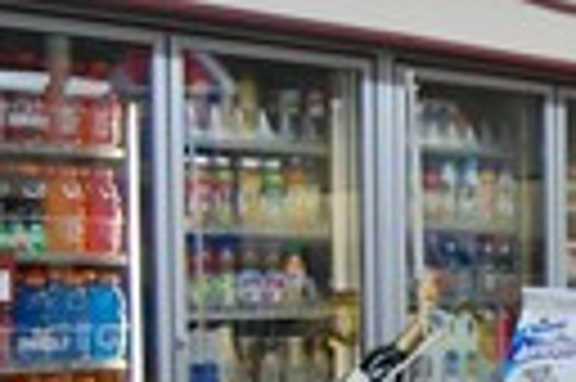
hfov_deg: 17.6
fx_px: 1694
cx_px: 821
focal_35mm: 106
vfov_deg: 12.7
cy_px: 389
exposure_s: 1/100
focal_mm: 20
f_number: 5
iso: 400
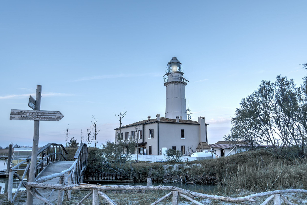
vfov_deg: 46.3
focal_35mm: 28
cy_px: 102
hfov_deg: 65.5
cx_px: 154
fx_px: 239
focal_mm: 28
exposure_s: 1/500
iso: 100
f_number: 2.8
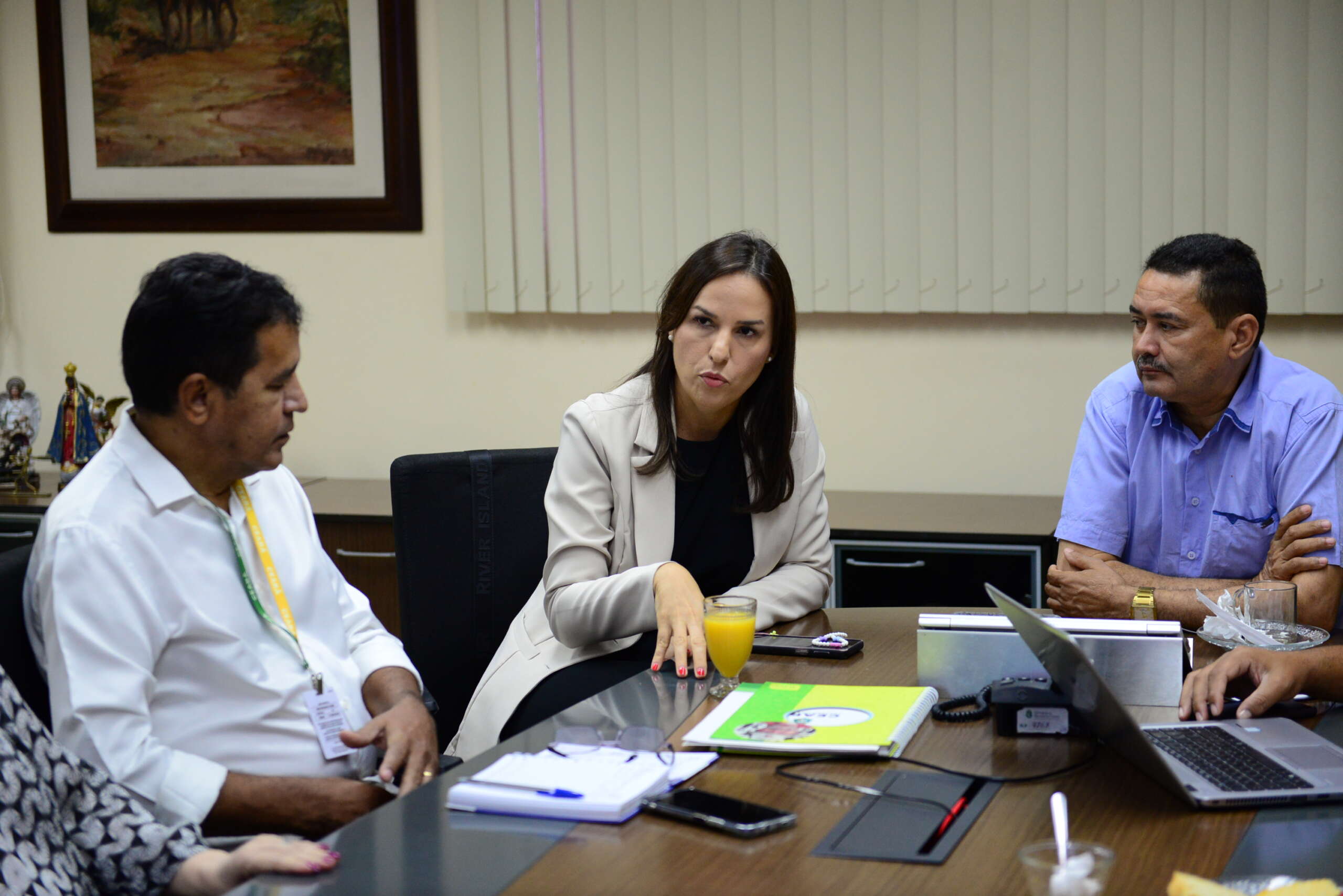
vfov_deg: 19.5
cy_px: 448
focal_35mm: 70
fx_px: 2612
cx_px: 672
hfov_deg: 28.8
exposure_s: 1/320
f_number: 2.8
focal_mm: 70
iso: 2200
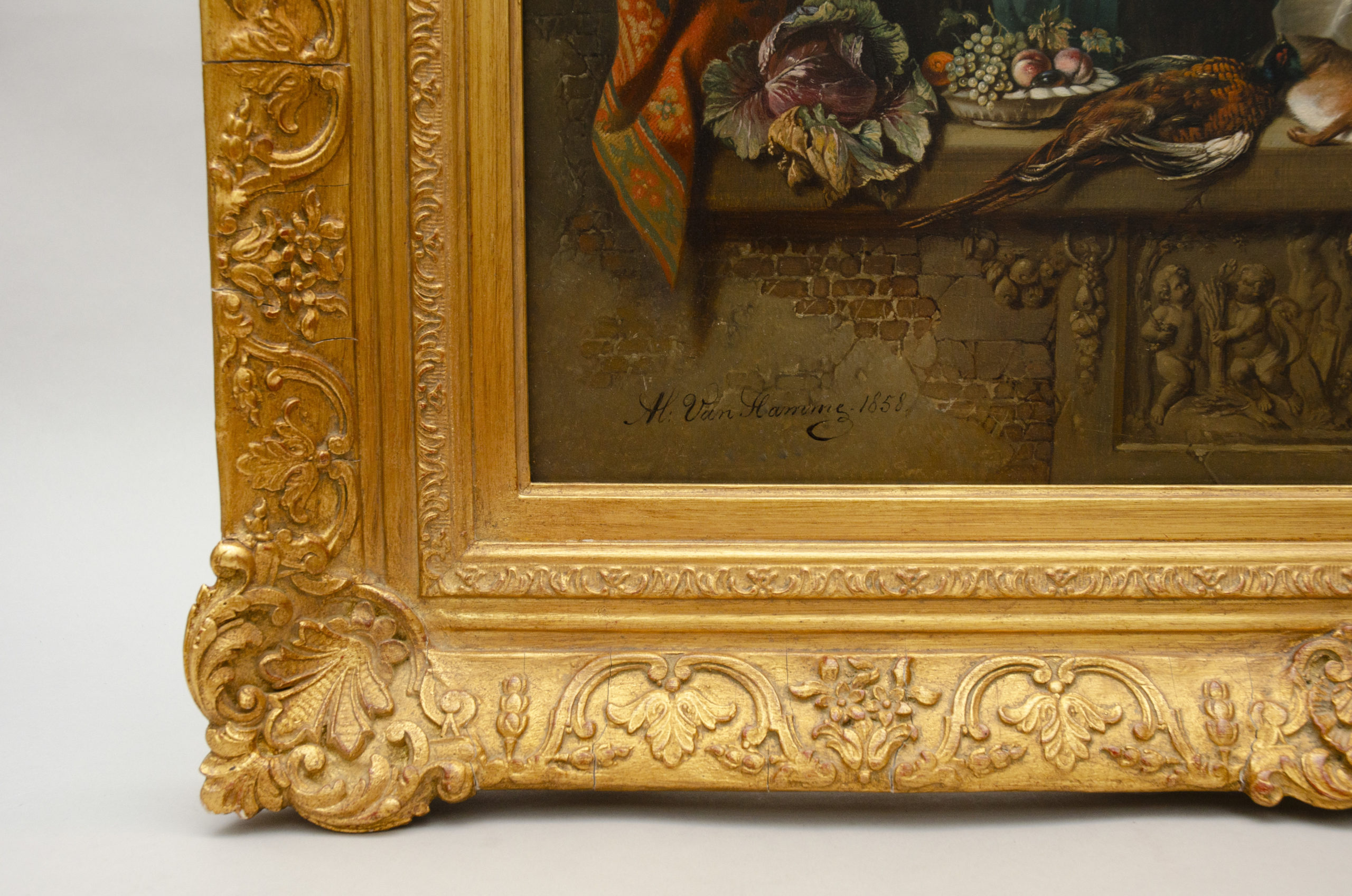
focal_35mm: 40
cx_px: 676
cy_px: 448
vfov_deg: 32.9
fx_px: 1518
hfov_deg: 48.0
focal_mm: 27
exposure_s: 1/125
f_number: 8
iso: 200
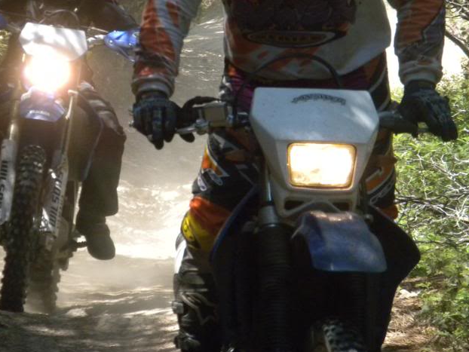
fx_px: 4147
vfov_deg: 4.9
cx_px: 201
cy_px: 141
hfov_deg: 6.5
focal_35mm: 306
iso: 400
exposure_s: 1/594
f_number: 5.2
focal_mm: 42.1
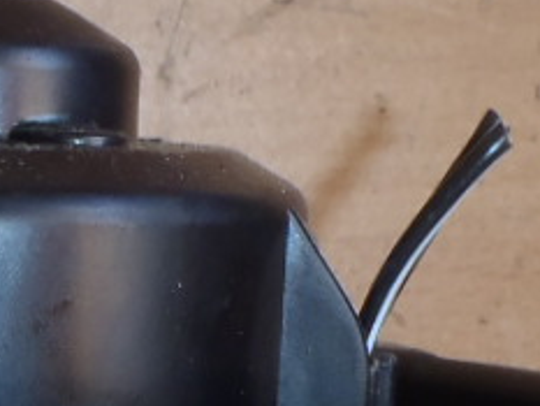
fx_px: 2404
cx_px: -127
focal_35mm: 154
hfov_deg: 12.5
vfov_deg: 9.0
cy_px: 858
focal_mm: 5
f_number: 3.9
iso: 100
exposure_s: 1/30
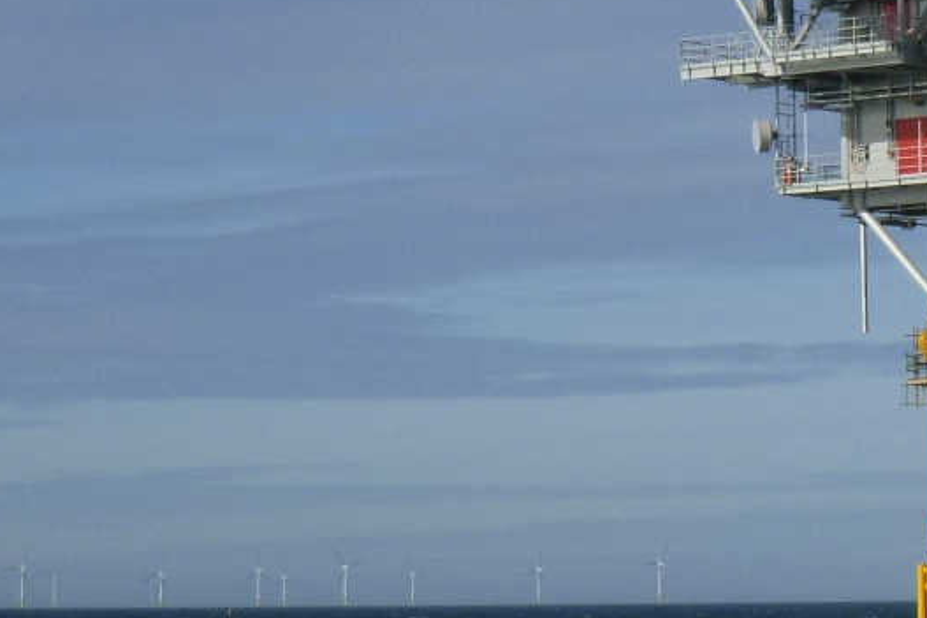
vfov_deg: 7.7
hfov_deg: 11.5
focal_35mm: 178
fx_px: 4582
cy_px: 100
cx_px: 612
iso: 100
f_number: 4.7
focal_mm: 7.9
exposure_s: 1/1000
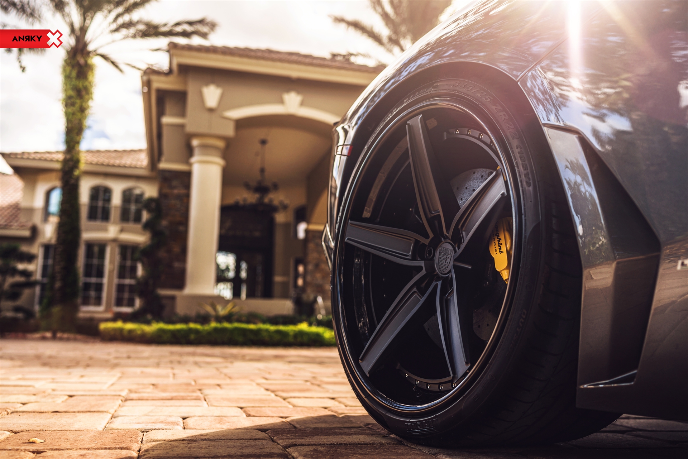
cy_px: 230
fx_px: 669
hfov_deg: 54.4
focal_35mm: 35
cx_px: 344
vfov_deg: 37.9
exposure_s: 1/250
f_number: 2.8
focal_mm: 35
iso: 100
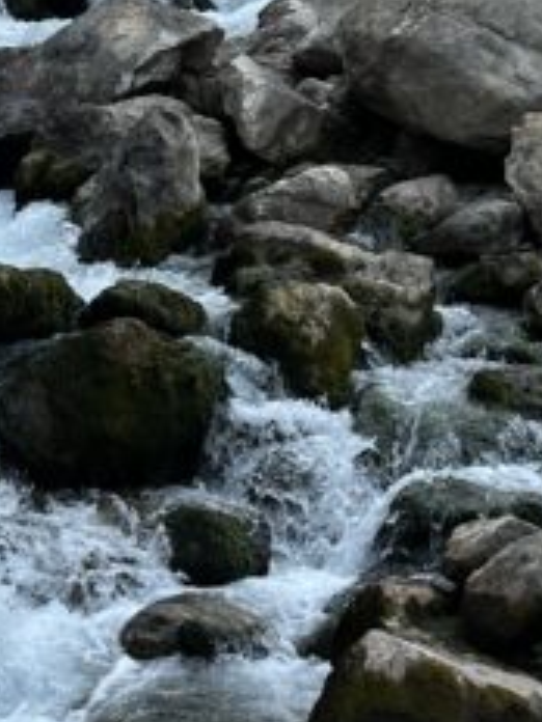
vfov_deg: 18.5
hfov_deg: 13.7
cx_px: -69
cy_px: 489
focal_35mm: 106
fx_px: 2213
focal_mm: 6.86
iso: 80
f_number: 1.78
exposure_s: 1/638
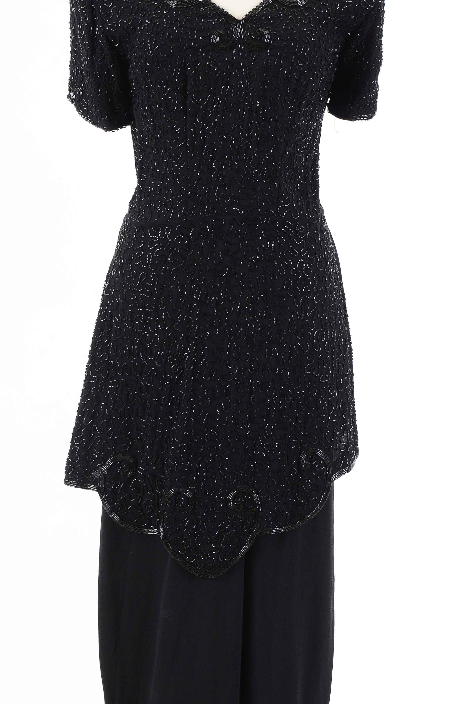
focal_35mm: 154
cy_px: 370
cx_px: 228
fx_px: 2997
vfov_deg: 13.4
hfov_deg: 8.9
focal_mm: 75
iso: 400
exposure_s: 1/80
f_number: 10
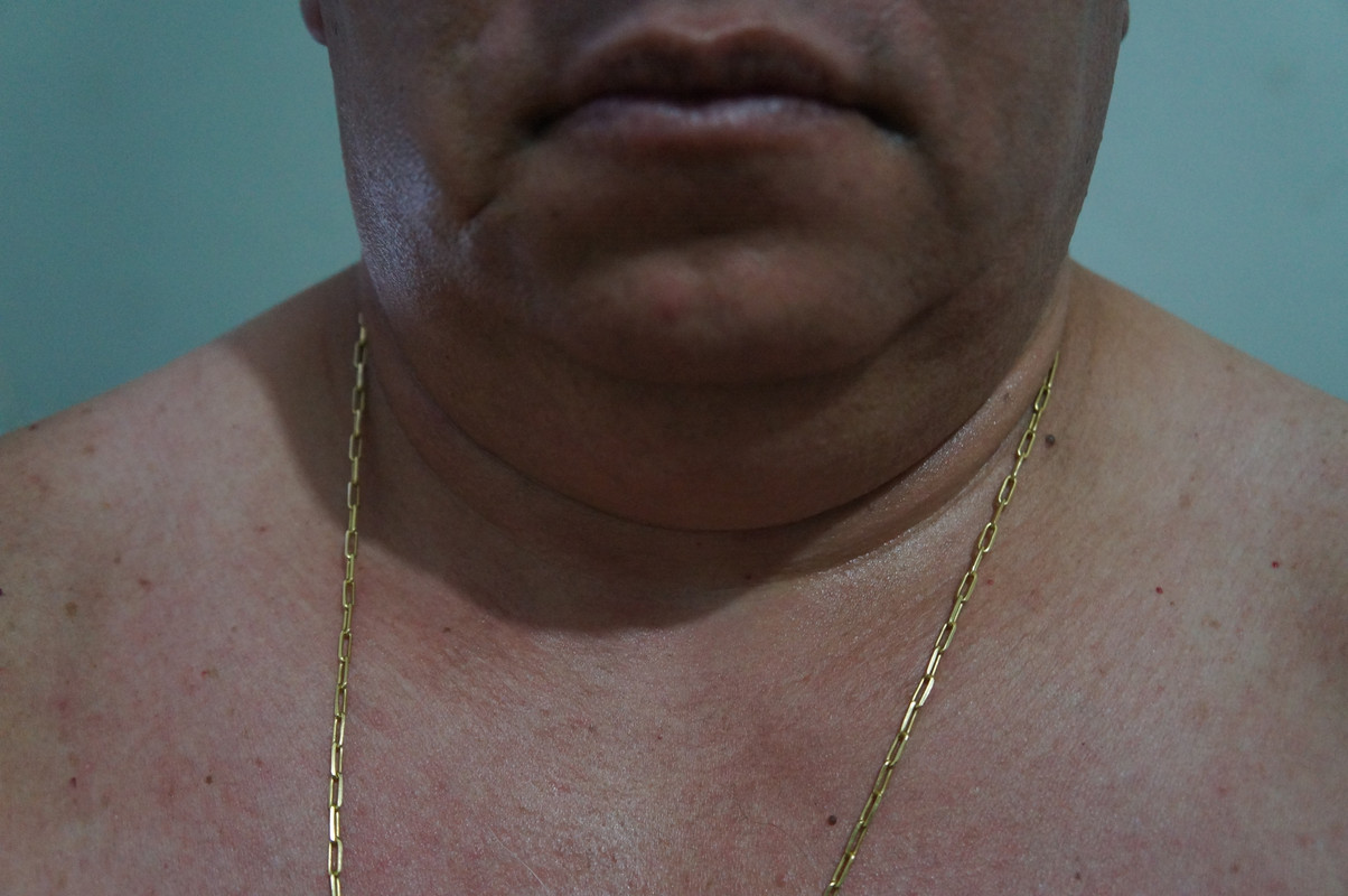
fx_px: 1403
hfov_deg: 51.3
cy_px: 448
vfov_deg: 35.4
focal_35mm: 38
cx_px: 674
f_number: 4
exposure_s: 1/60
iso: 2500
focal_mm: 25
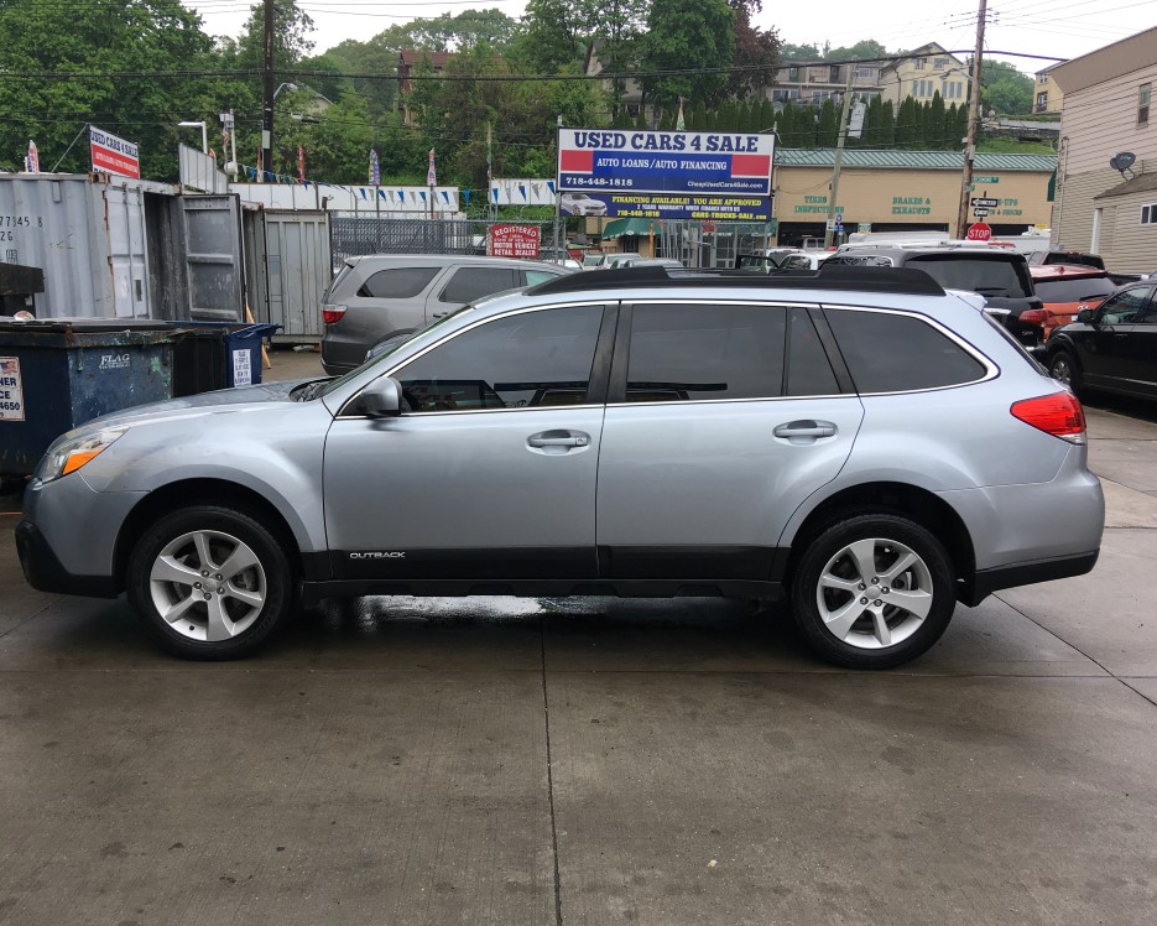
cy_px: 472
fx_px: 1062
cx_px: 546
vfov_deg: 47.1
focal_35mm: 31
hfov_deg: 57.1
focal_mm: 4.15
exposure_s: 1/674
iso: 25
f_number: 2.2
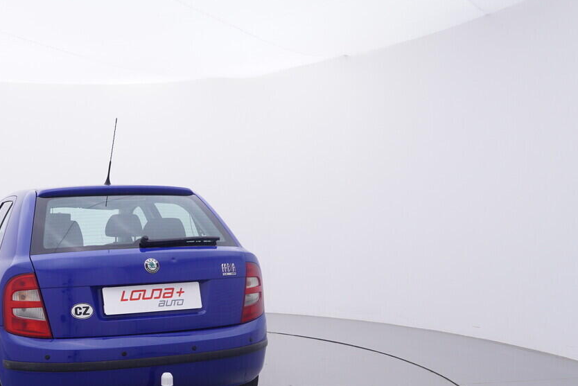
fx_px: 624
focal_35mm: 39
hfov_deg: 46.8
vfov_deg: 33.6
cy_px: 296
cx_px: 107
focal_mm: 15
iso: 200
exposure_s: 1/80
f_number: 5
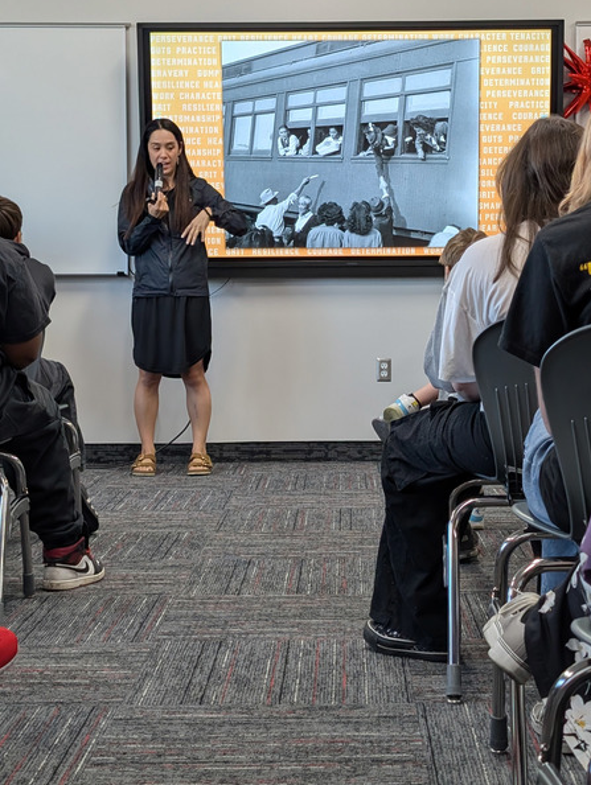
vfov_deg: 29.3
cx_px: 345
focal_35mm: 66
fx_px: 1499
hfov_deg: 22.3
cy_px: 299
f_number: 1.68
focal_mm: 6.9
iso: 107
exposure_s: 1/107
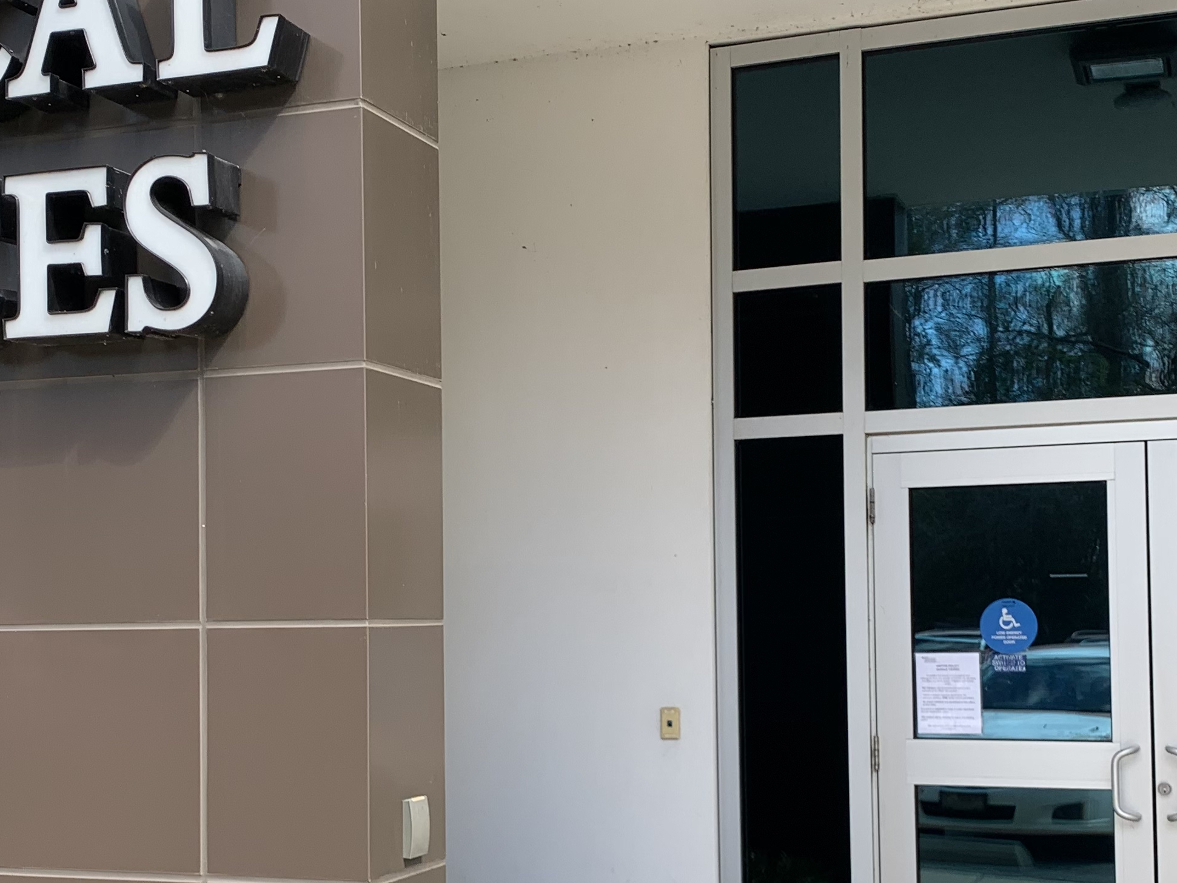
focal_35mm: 54
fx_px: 1836
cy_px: 561
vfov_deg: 26.9
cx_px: 537
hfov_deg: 35.5
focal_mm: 4.25
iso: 25
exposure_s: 1/442
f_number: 1.8
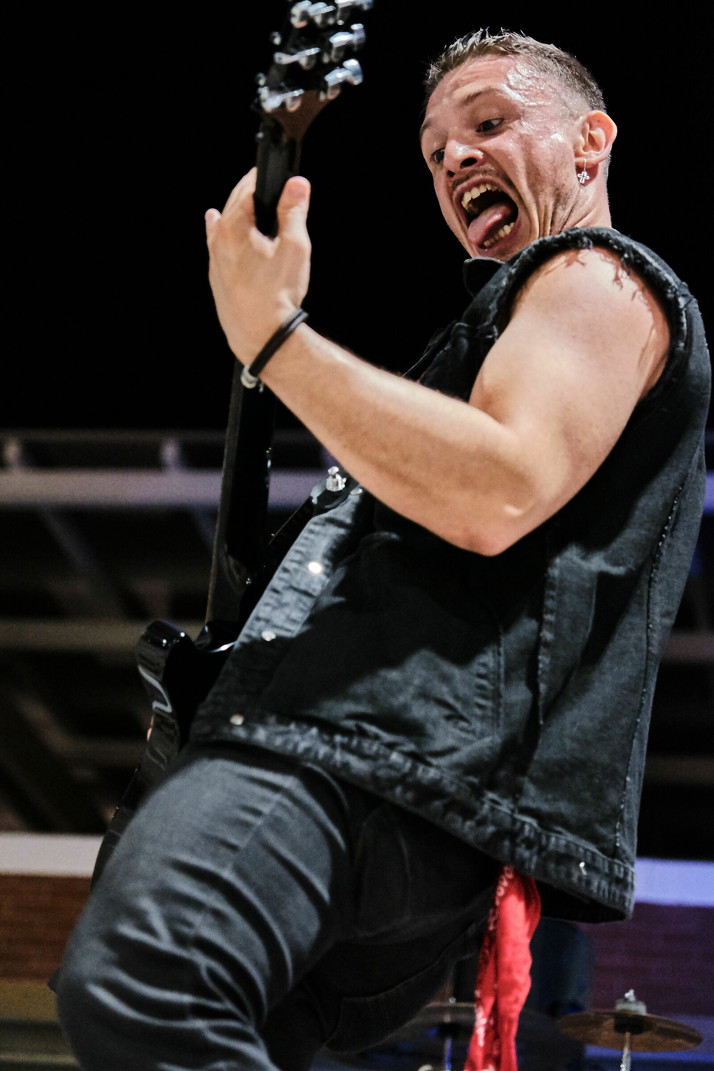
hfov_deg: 16.5
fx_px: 2469
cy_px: 536
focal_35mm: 83
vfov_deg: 24.5
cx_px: 357
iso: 12800
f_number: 2.8
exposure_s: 1/100
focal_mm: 55
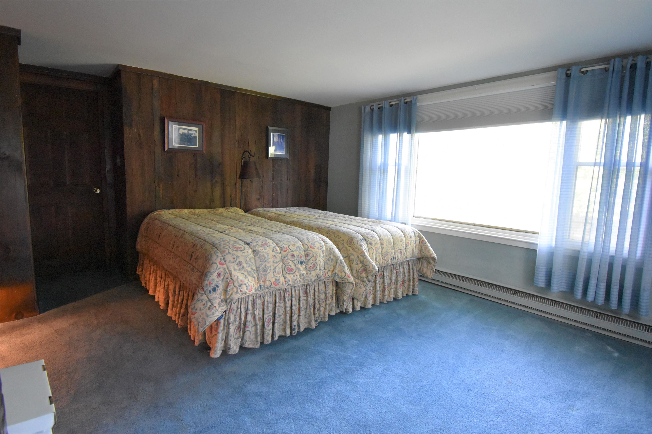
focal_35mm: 17
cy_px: 217
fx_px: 312
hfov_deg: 92.5
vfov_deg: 69.6
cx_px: 326
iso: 4000
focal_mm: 11.5
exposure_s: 1/60
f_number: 4.8
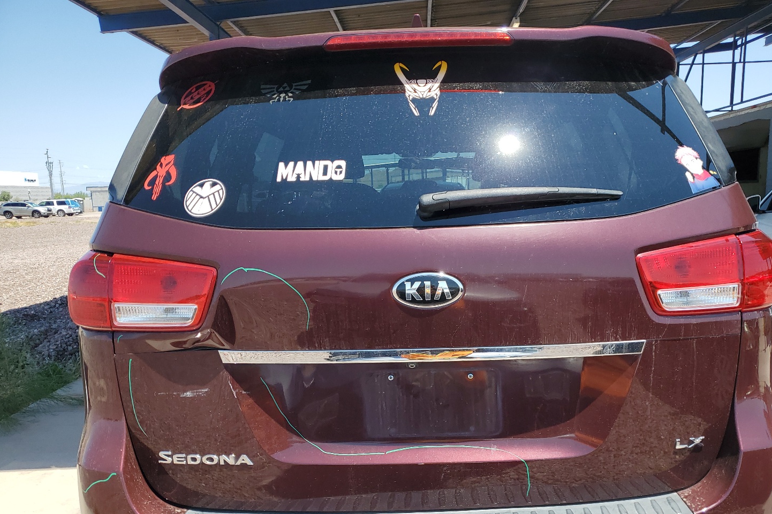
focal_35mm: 30
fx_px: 643
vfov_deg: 43.3
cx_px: 423
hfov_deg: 61.8
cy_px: 319
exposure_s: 1/1667
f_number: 1.5
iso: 50
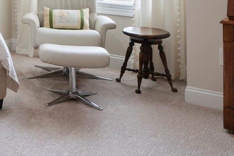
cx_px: -53
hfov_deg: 26.7
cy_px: -42
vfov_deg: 19.2
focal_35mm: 66
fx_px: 429
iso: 160
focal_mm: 16
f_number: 11
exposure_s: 1
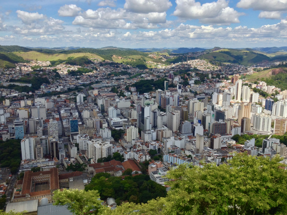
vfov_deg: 40.7
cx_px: 144
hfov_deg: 52.6
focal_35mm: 35
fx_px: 290
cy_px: 108
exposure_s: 1/1255
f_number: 2.4
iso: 50
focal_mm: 4.28
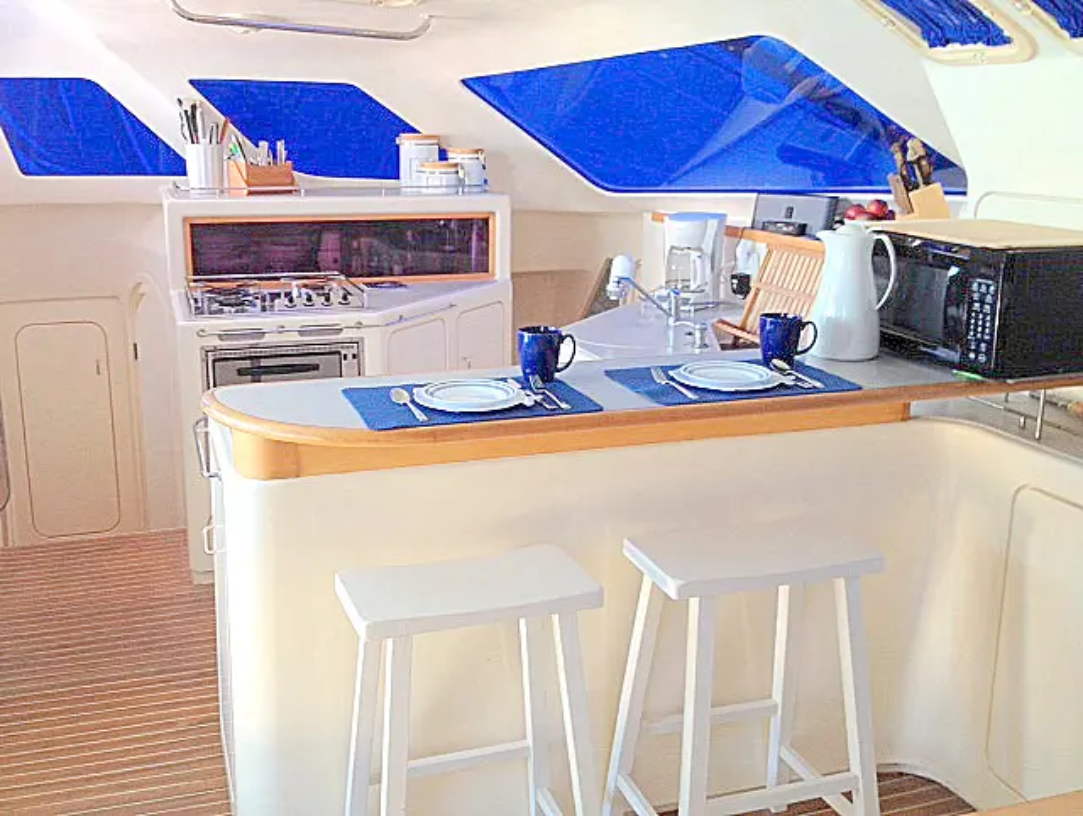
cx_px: 542
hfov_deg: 52.6
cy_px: 408
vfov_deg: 40.8
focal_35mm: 35
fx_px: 1097
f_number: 2.4
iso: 64
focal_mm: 4.28
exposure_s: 1/20
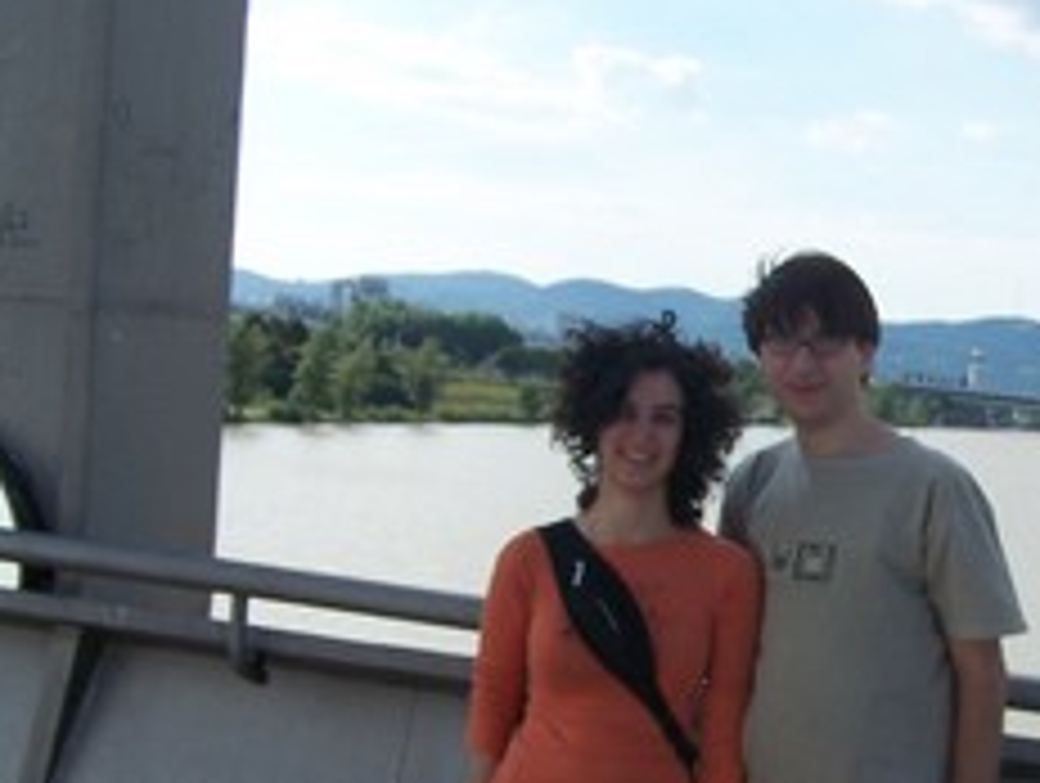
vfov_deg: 19.9
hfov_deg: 25.7
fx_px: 2227
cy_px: 495
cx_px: 860
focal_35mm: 74
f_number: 4
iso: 80
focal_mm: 6.3
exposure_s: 1/640
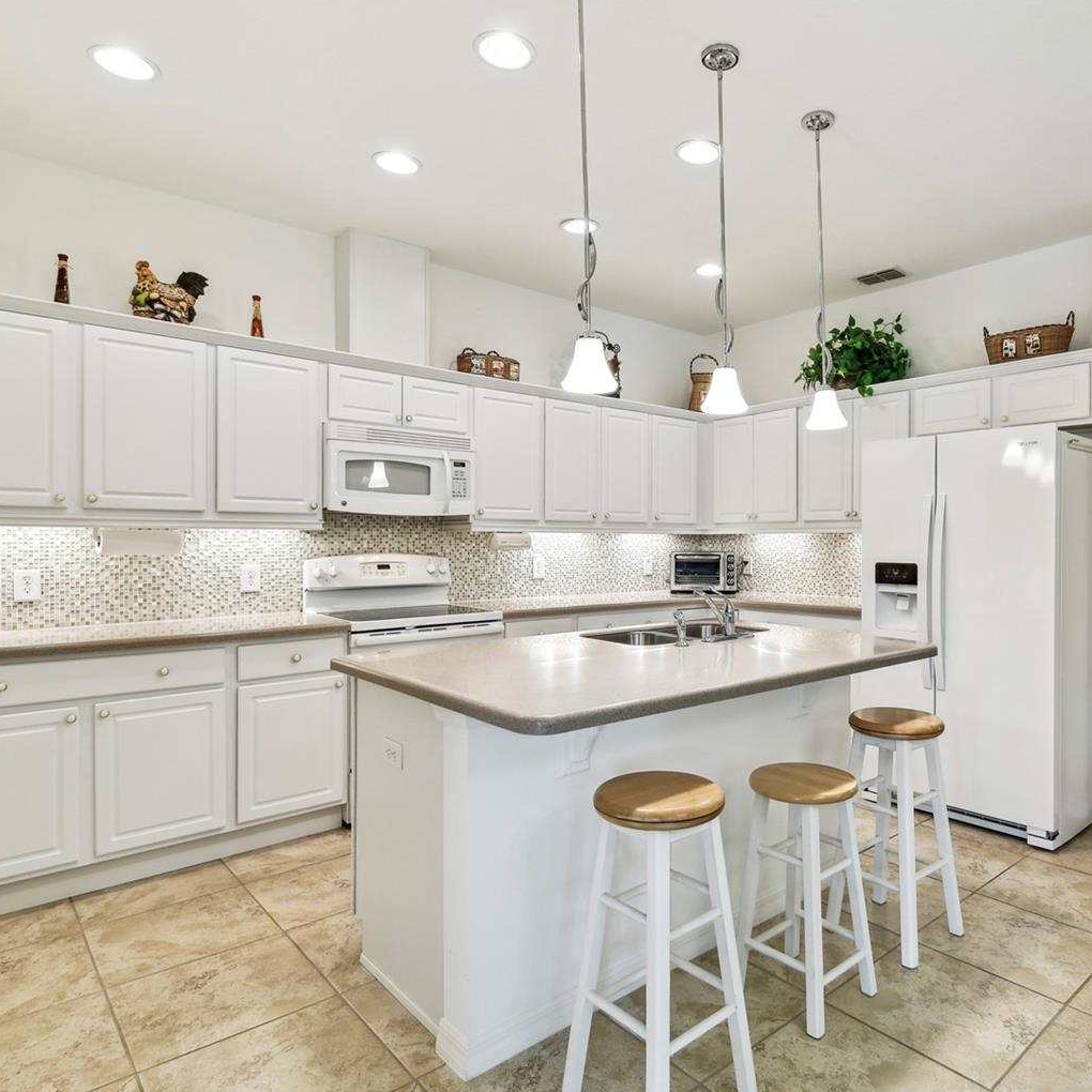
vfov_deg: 74.8
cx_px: 674
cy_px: 542
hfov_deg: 73.7
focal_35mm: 20
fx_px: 714
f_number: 7.1
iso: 100
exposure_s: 1/13
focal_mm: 10
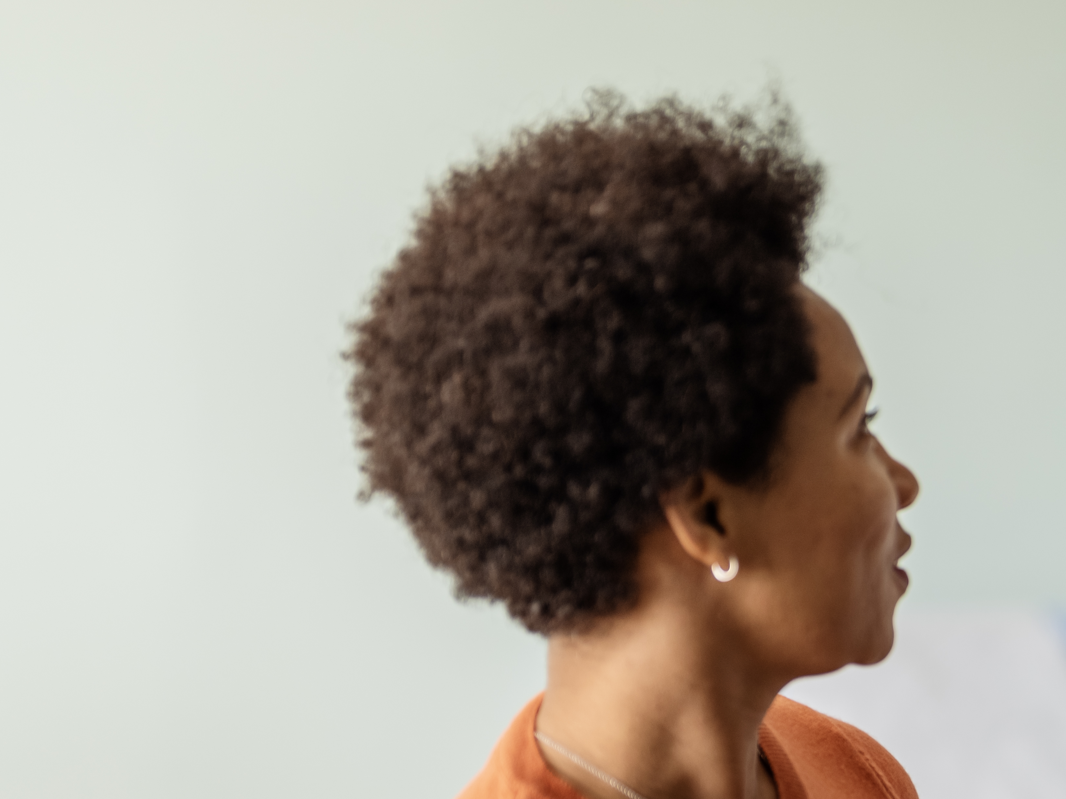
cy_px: 770
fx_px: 3911
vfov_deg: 11.6
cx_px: 1394
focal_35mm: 127
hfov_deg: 14.8
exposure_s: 1/400
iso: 100
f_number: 1.3
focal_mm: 50
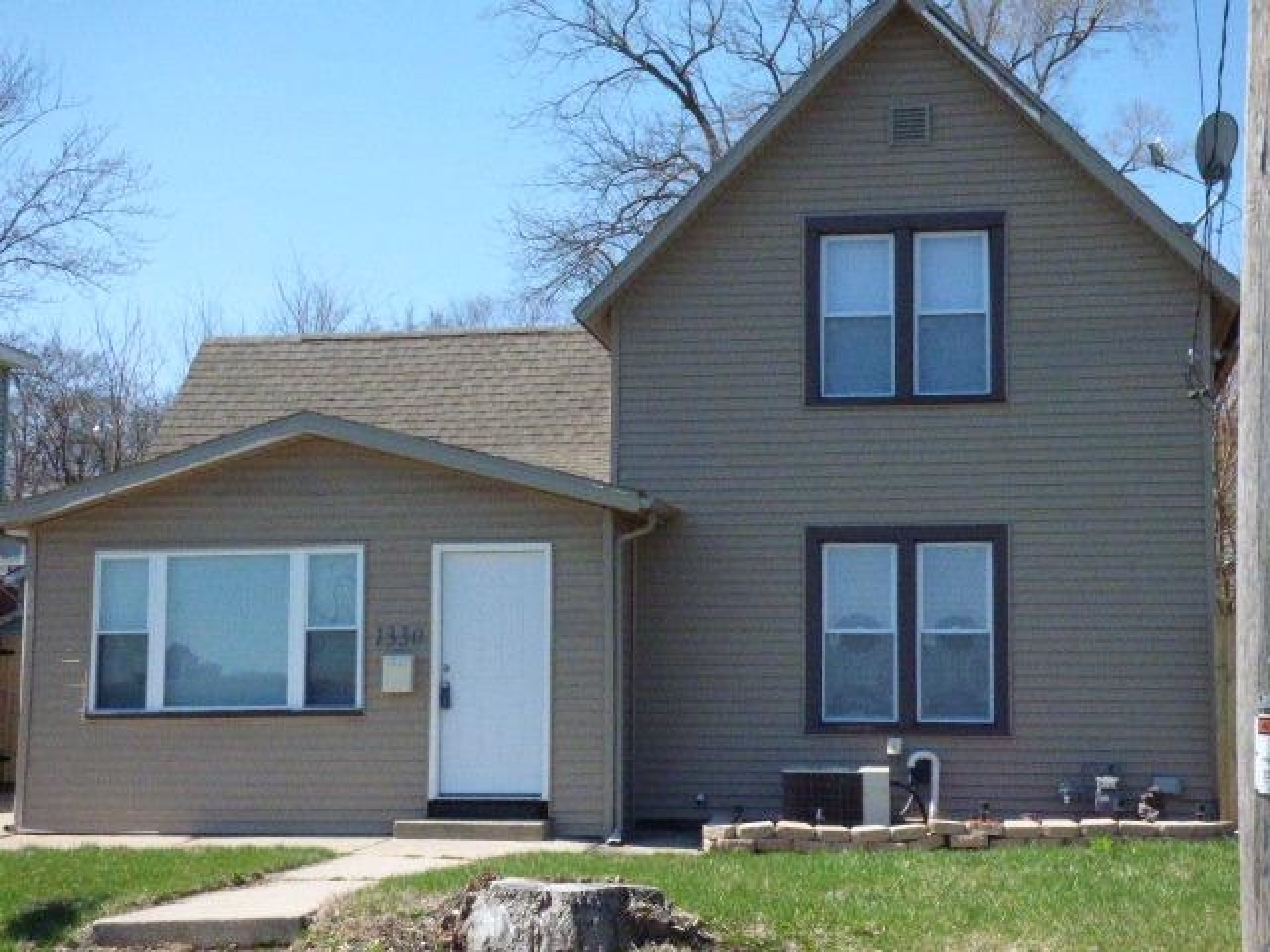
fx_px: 2201
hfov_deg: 32.2
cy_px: 476
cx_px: 635
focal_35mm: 60
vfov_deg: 24.4
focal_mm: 10.77
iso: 1600
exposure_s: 1/2000
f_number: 8
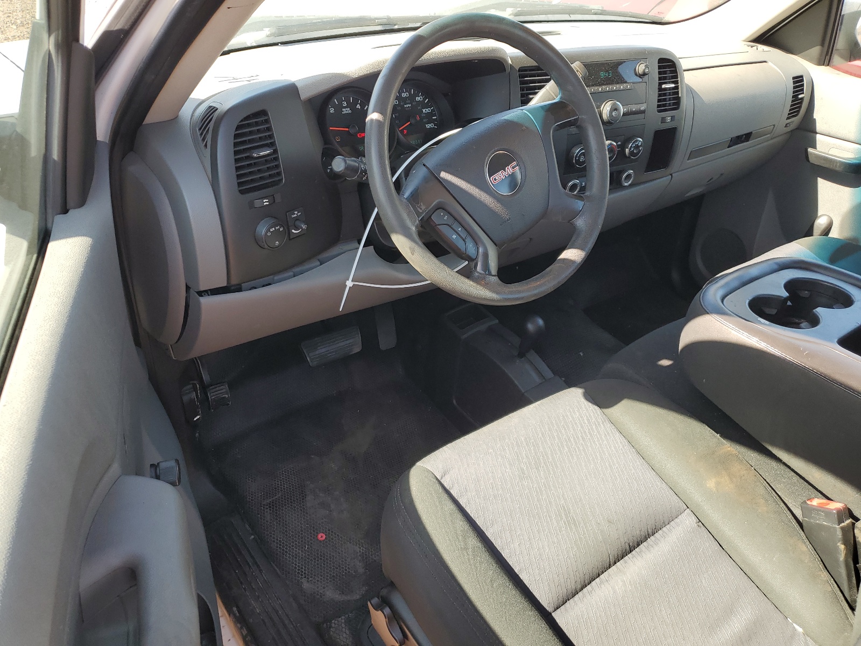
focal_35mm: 26
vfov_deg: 53.1
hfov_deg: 67.3
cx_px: 430
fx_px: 647
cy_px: 323
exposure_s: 1/270
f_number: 1.5
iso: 50
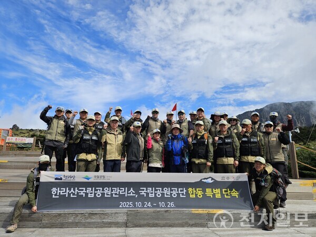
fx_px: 210
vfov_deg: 58.9
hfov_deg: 73.9
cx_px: 158
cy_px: 118
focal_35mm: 23
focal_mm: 5.4
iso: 25
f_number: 1.8
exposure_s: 1/2500
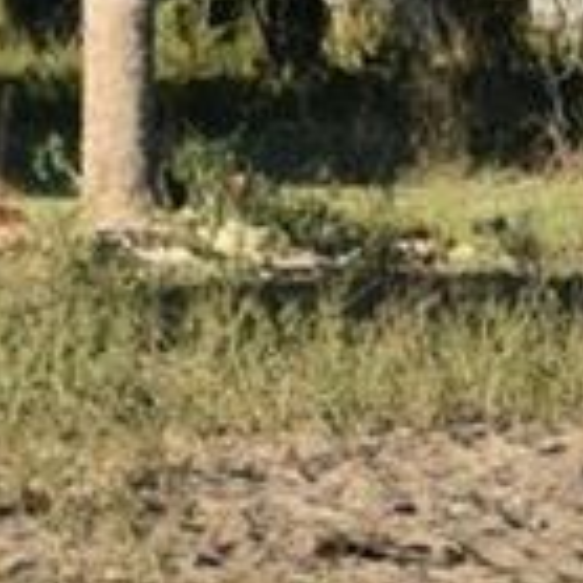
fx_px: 6726
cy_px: 239
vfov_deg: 5.0
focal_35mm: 353
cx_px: 629
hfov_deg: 5.0
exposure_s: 1/250
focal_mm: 24
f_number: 8
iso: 140
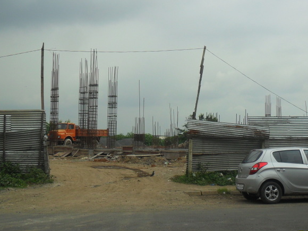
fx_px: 454
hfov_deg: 37.5
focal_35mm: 51
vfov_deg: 28.6
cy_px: 107
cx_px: 170
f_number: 10.1
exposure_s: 1/250
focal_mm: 6.6
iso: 100
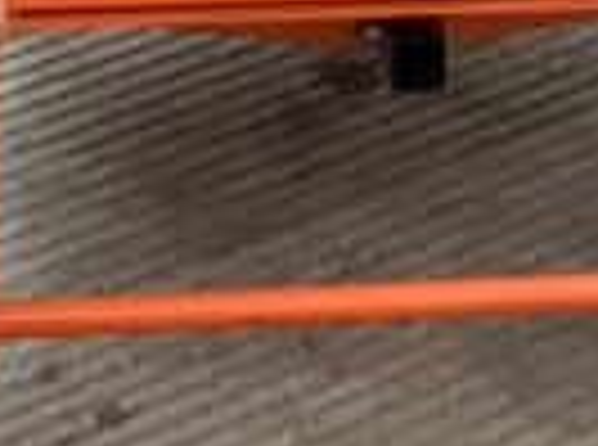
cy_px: -806
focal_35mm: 224
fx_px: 3859
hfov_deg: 8.8
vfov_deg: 6.2
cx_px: 607
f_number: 1.8
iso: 16
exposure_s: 1/143
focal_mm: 3
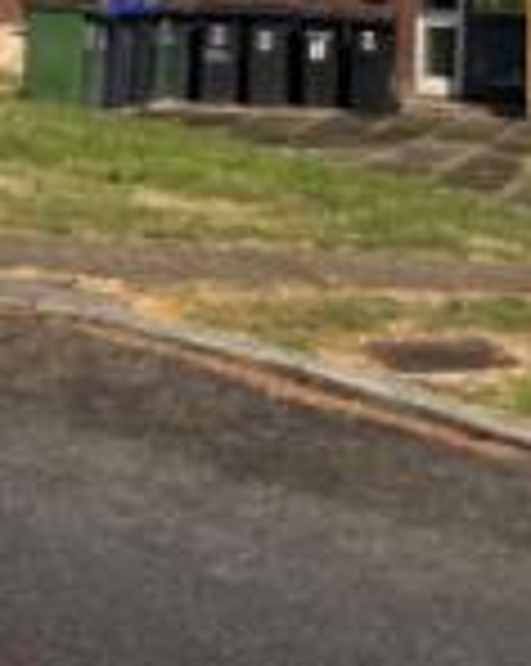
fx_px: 1969
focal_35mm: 100
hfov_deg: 15.3
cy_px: -263
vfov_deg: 17.7
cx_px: 340
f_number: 1.6
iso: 50
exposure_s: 1/5952
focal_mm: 5.96
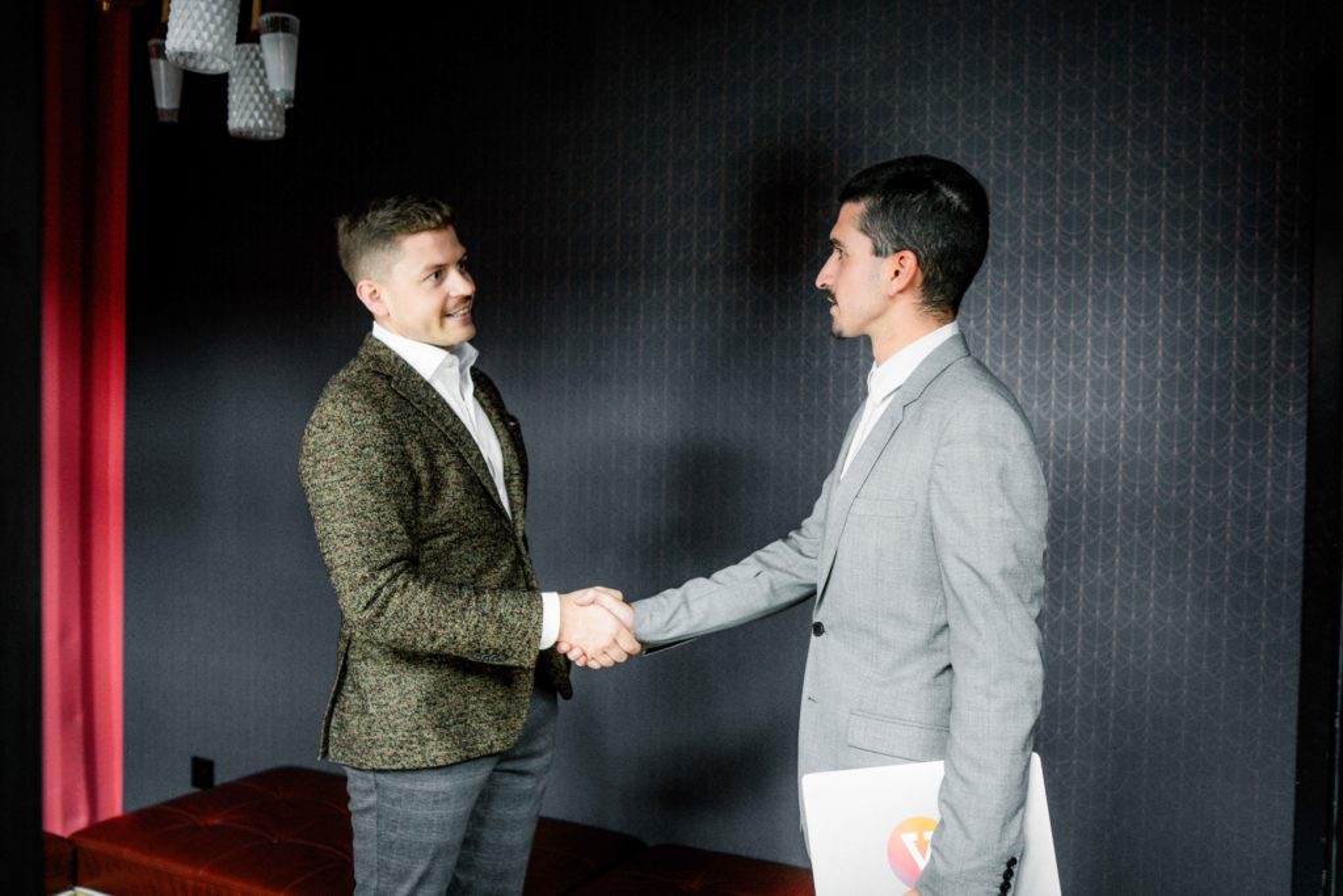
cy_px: 448
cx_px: 672
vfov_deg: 37.9
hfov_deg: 54.4
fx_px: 1306
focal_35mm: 35
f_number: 2.5
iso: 2500
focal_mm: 35
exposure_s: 1/200
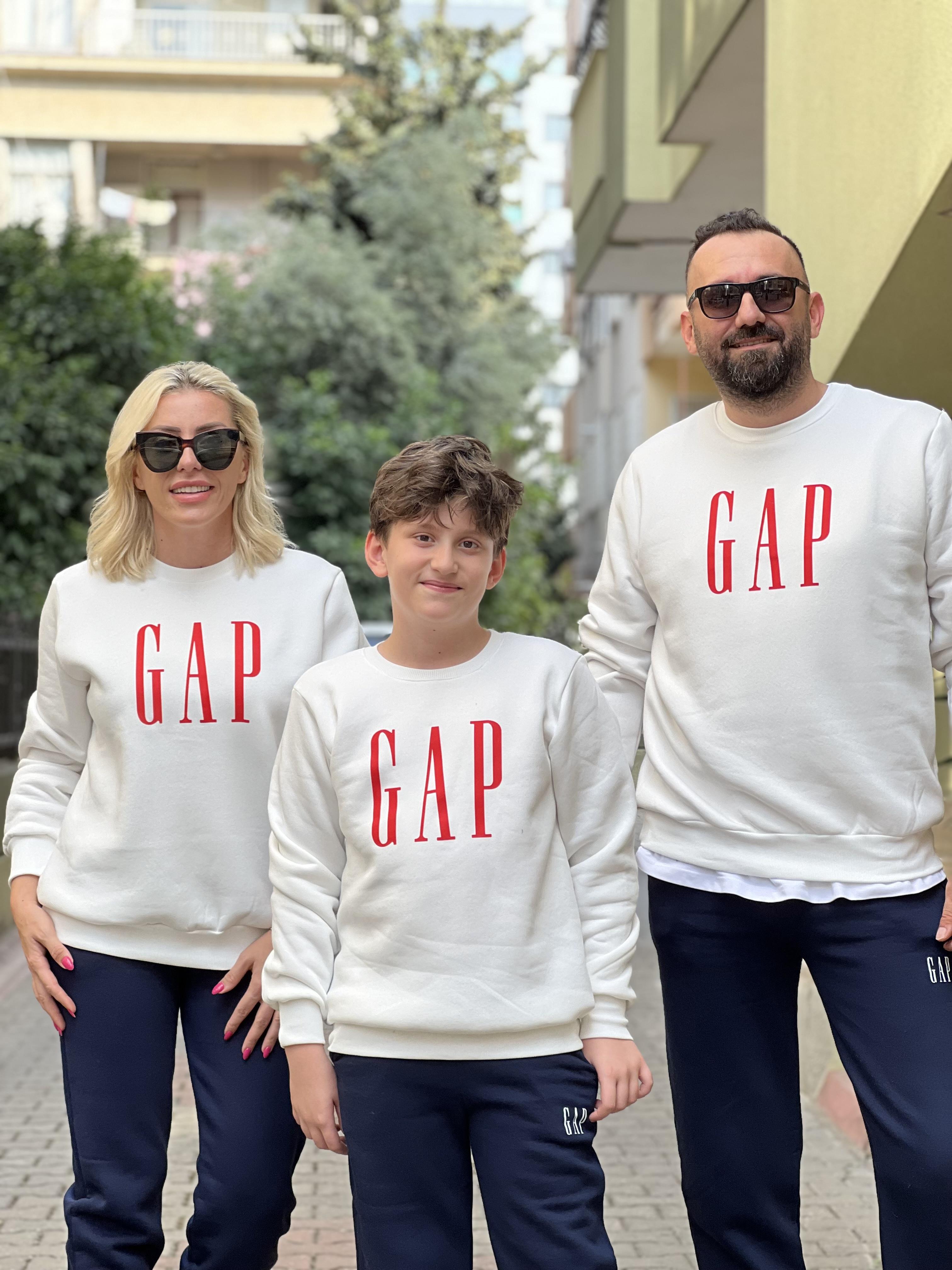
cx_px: 476
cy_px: 635
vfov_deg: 25.3
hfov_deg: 19.1
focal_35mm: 77
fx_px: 2824
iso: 32
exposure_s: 1/121
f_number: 2.8
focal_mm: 9
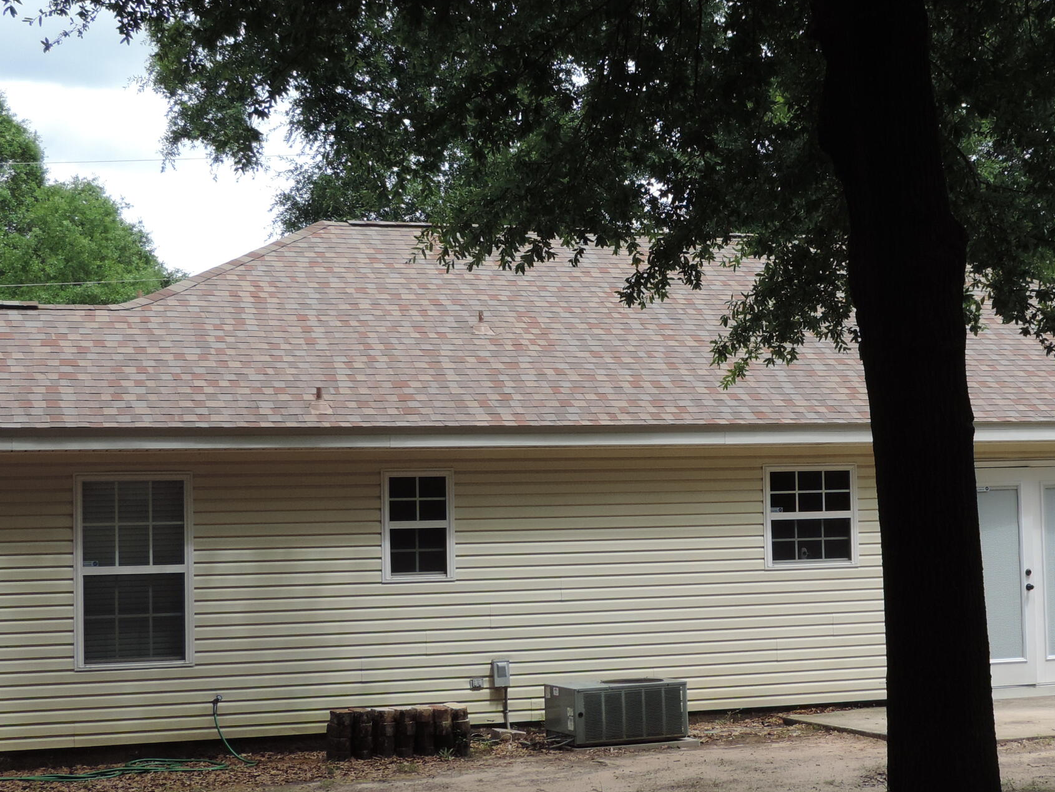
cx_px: 672
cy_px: 394
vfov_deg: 20.7
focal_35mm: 71
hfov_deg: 27.3
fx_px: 2164
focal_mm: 7.1
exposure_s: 1/500
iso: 80
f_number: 3.3
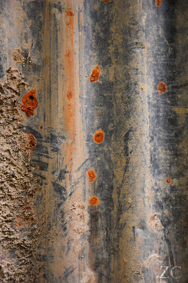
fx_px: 882
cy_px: 142
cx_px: 94
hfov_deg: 12.2
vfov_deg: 18.2
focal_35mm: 112
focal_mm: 75
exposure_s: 1/125
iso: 400
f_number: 5.3
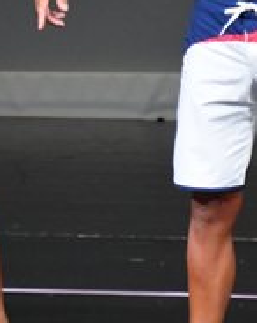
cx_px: -349
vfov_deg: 1.5
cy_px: -35
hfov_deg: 1.2
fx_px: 11914
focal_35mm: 1251
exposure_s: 1/400
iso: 4000
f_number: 5.6
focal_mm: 210
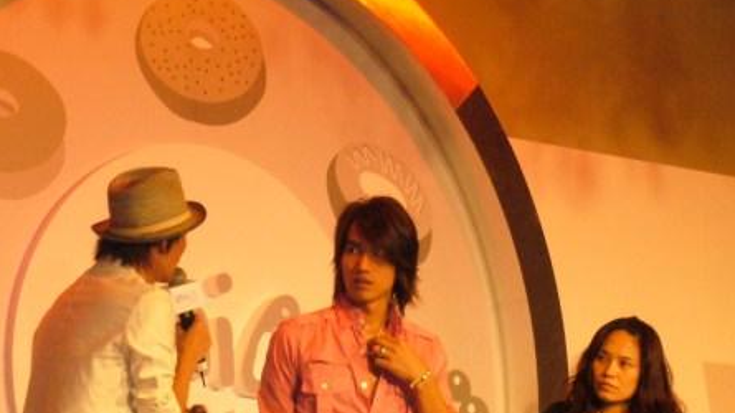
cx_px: 367
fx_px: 3078
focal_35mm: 158
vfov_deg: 7.7
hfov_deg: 13.6
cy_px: 253
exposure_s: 1/60
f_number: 5
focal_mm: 17.4
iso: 400
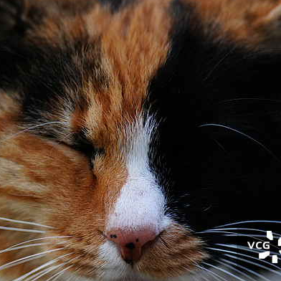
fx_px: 5469
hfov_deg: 2.9
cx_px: 110
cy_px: 158
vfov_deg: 2.9
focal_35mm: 596
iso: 5000
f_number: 6.3
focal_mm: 343.3
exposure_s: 1/400
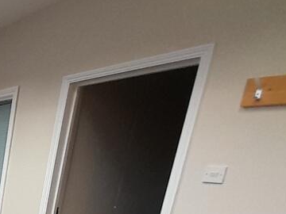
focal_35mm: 37
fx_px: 306
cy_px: 238
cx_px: -98
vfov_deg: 33.5
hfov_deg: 33.7
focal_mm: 1.13
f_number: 2.2
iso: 80
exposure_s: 1/50
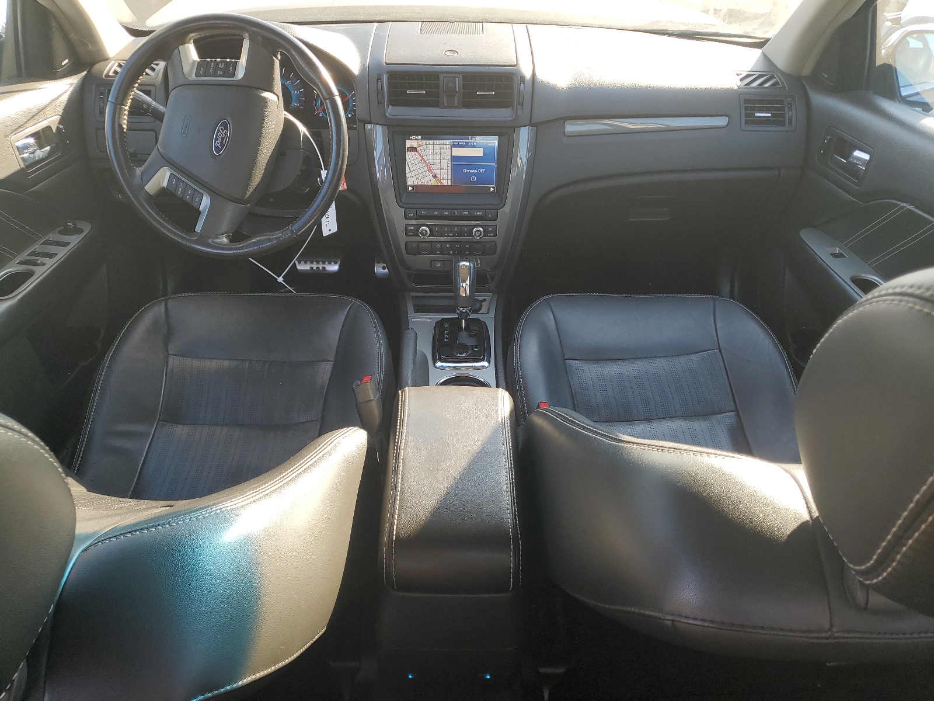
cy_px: 350
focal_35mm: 26
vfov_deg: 53.1
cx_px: 467
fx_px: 702
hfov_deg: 67.3
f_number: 1.5
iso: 50
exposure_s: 1/233
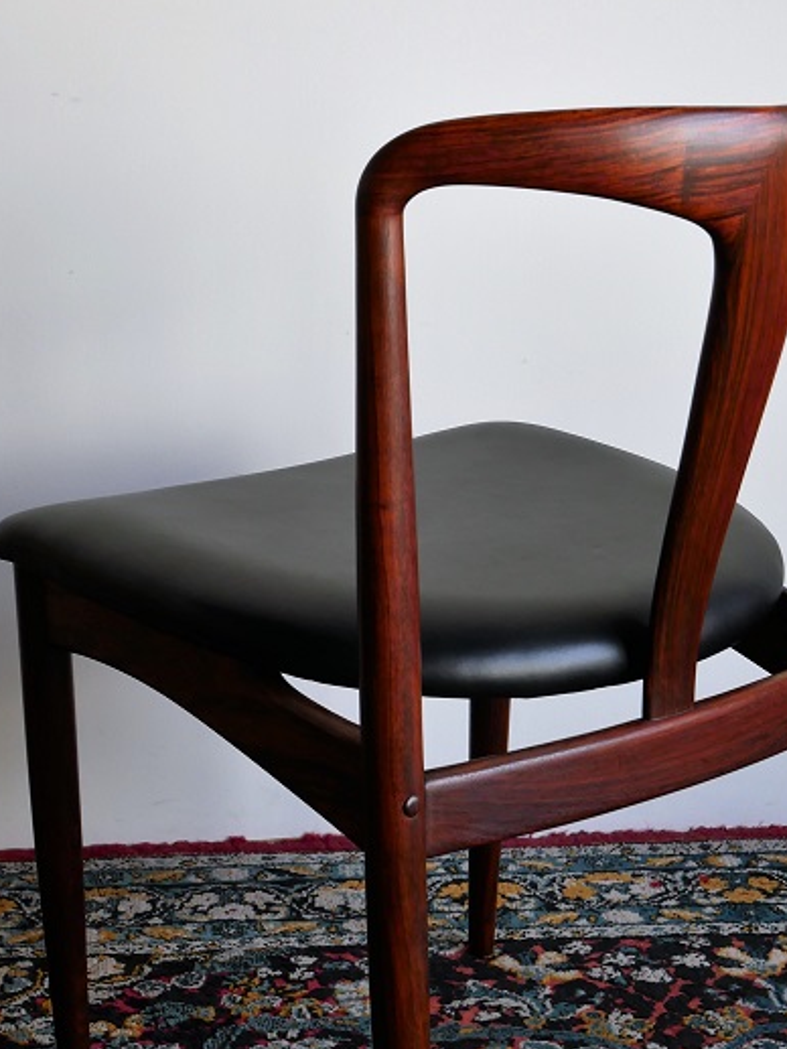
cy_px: 547
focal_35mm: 77
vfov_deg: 25.3
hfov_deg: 19.1
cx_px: 433
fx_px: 2333
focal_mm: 23
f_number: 4.9
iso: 320
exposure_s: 1/60
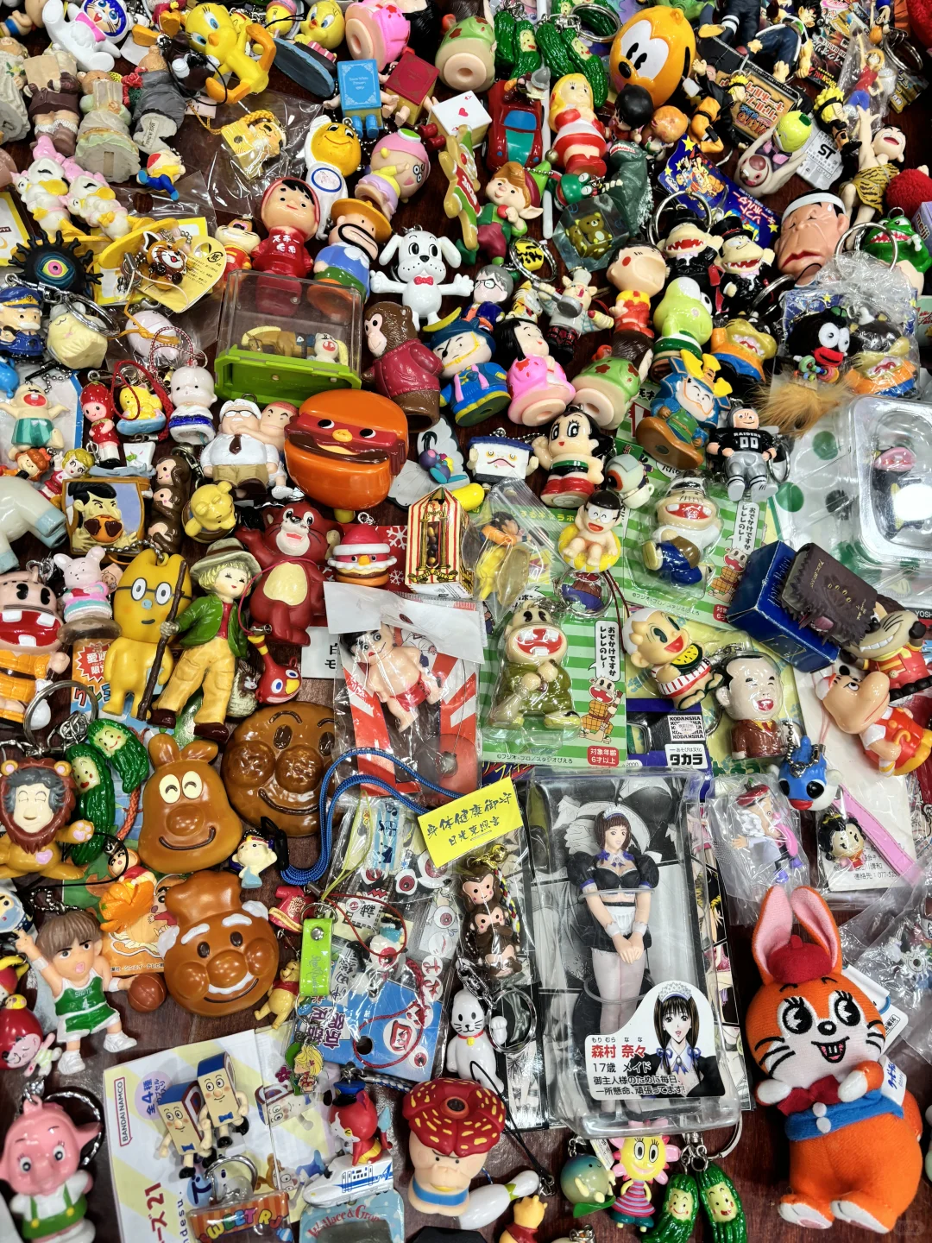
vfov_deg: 67.3
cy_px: 622
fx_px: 933
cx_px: 466
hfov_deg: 53.1
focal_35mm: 26
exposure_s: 1/100
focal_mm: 5.96
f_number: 1.6
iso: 100
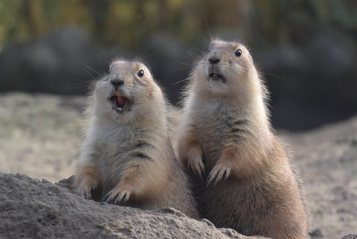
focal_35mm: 297
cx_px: 178
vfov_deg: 4.6
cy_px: 120
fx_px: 2948
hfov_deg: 6.9
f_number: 5.6
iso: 400
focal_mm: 110
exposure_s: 1/500
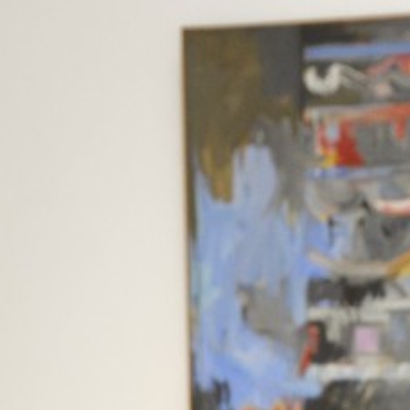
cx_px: 501
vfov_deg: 8.6
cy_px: 1181
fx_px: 2318
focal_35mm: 173
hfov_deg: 9.9
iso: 1600
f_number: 5.6
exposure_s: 1/30
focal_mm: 29
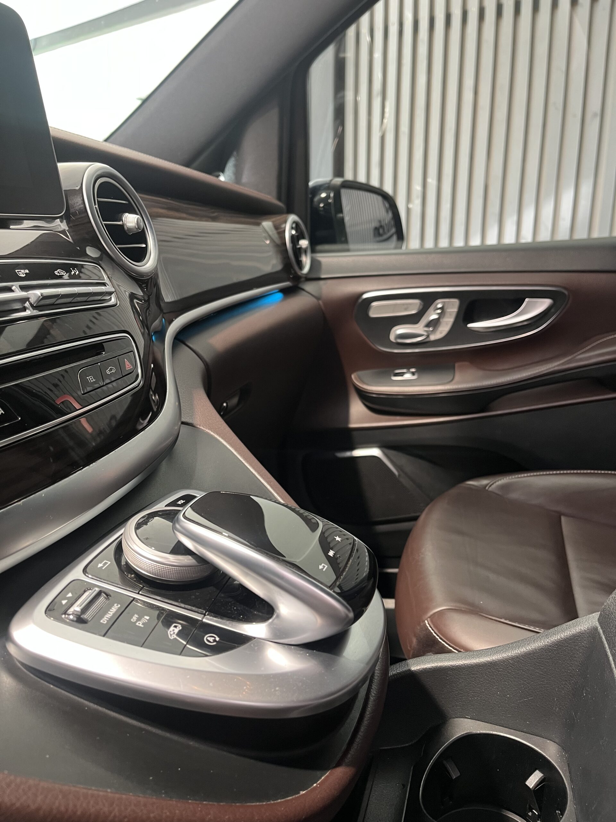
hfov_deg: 53.1
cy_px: 411
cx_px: 308
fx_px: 617
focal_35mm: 26
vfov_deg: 67.3
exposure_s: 1/69
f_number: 1.6
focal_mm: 5.1
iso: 125
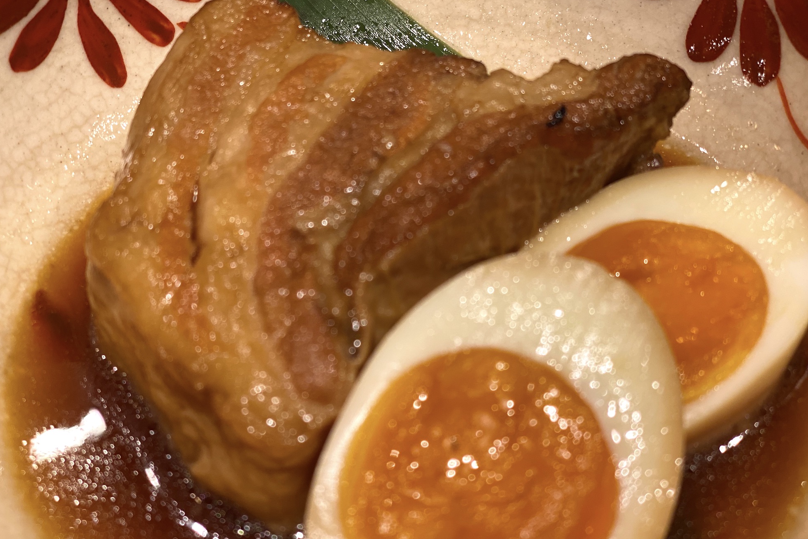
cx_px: 399
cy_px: 276
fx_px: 1234
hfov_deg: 36.2
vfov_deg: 24.6
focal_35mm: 55
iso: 64
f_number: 2
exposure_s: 1/120
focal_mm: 6
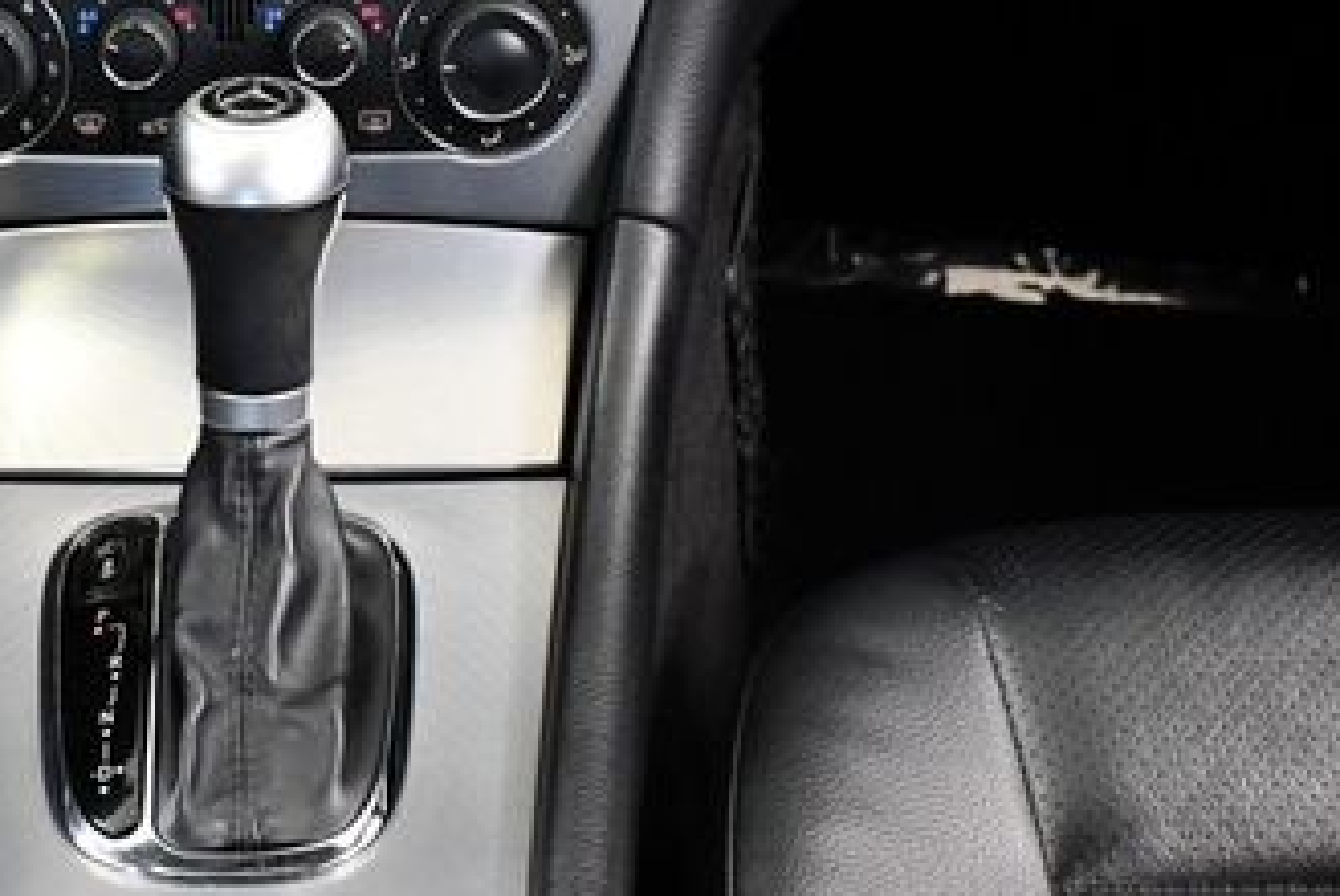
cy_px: 538
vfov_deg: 19.5
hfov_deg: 28.1
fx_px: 2608
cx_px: 216
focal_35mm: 70
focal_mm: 18
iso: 3200
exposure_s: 1/80
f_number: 3.5
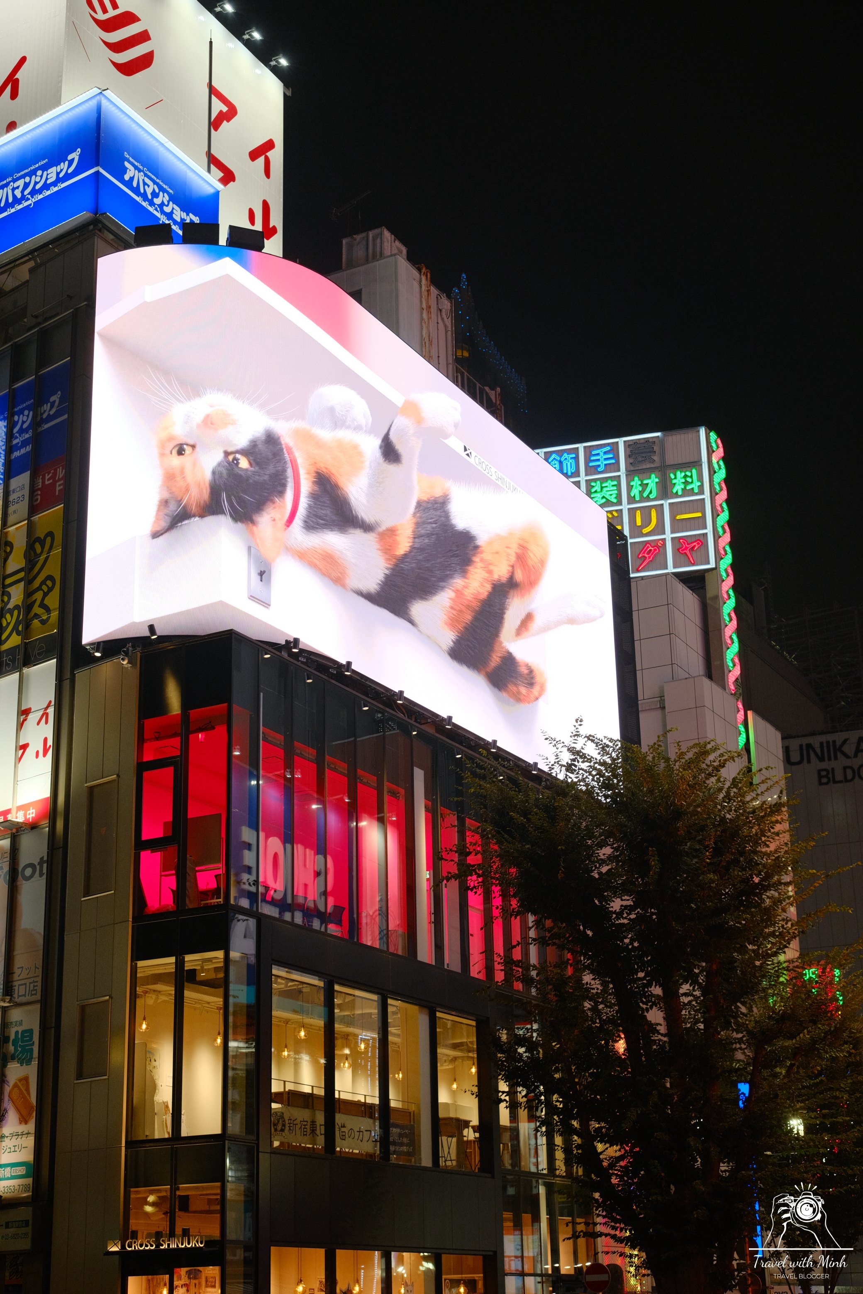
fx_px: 1798
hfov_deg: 27.0
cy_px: 647
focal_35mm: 50
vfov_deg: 39.6
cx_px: 432
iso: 800
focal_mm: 33
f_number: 2.8
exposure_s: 1/160
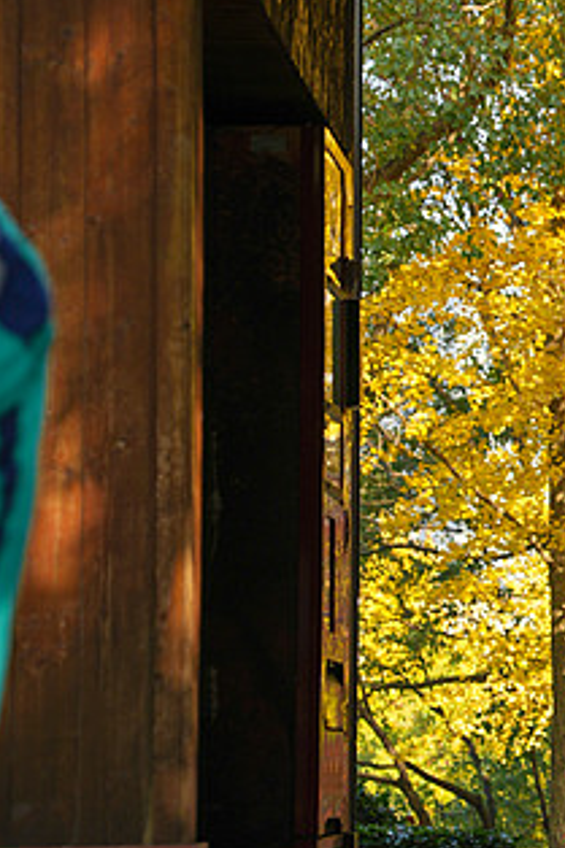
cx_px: 674
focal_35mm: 285
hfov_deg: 4.8
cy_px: 302
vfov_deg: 7.2
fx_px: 6716
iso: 100
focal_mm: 112
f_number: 5.6
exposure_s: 1/125
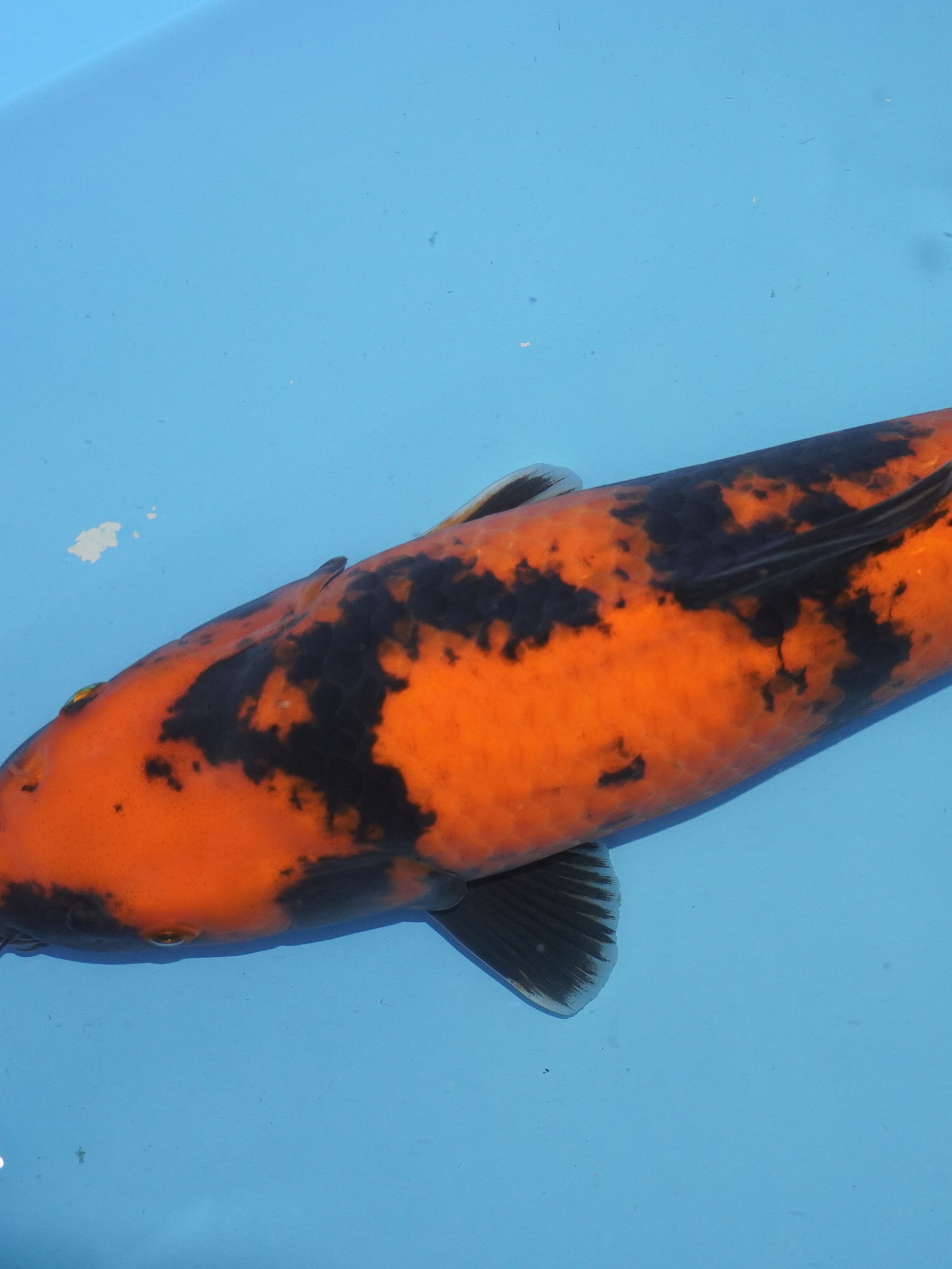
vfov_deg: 25.4
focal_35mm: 77
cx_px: 715
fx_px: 2813
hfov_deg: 19.1
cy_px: 630
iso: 1250
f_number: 4.5
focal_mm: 35
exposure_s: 1/160
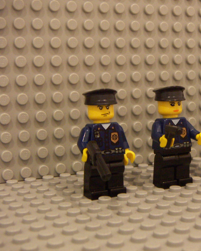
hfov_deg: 21.4
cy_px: 125
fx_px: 528
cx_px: 139
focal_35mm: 71
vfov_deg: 26.8
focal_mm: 7.2
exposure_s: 1/8
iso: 200
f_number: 3.2
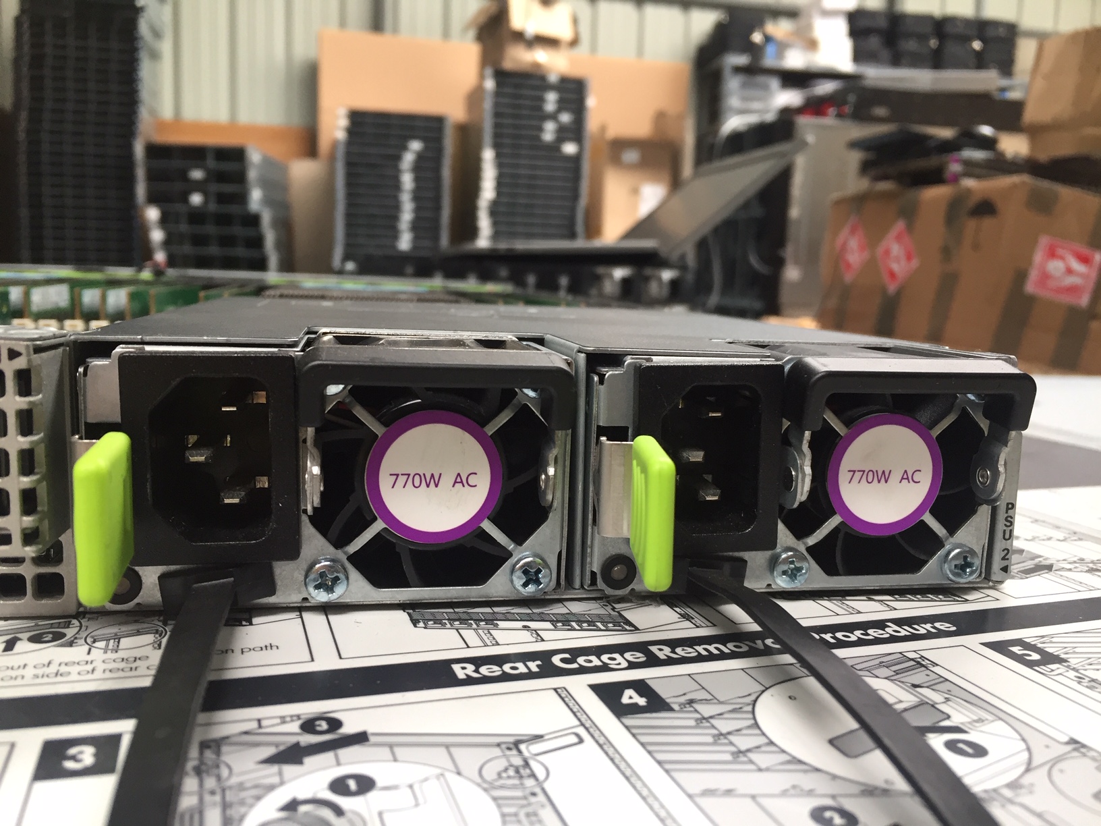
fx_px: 922
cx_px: 550
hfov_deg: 61.7
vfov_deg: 48.2
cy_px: 413
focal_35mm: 29
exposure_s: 1/33
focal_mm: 4.15
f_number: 2.2
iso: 40
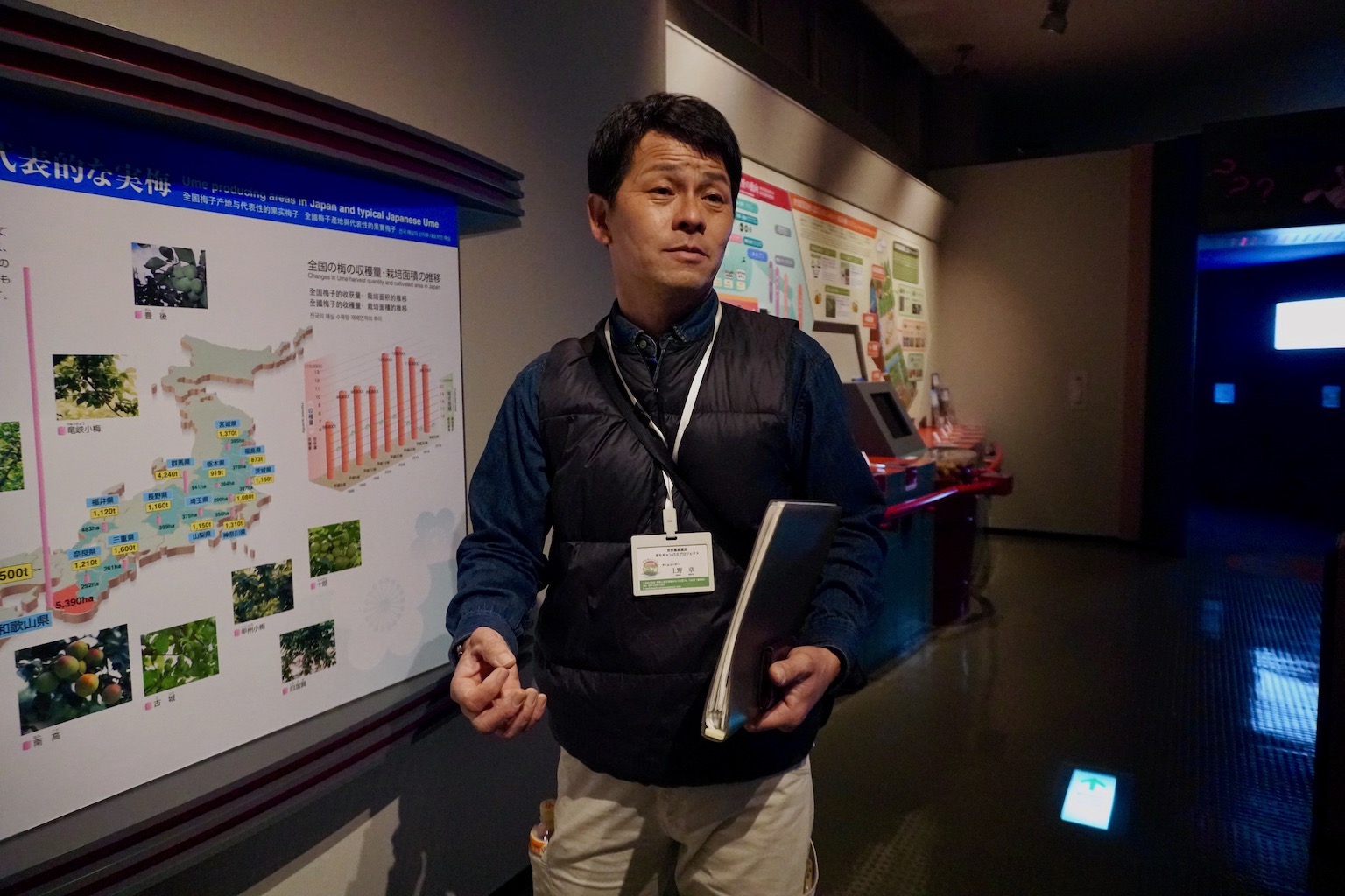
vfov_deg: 53.1
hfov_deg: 73.7
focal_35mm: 24
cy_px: 448
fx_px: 897
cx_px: 672
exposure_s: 1/500
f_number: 3.5
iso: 6400
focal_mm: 16
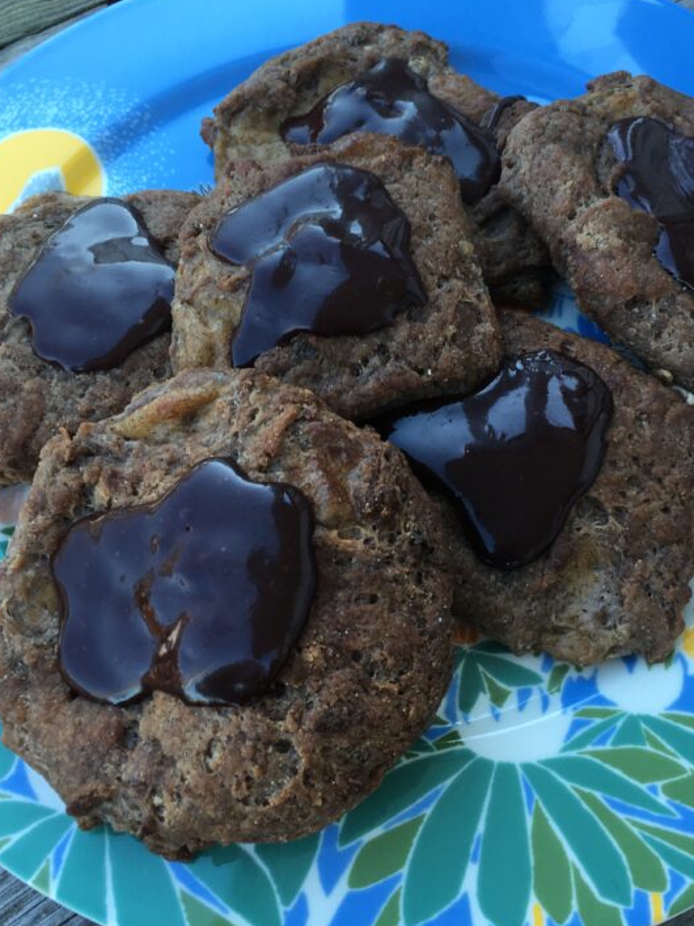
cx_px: 380
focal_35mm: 35
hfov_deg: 40.6
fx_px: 936
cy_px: 441
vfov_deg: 52.6
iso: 40
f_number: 2.2
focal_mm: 4.15
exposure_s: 1/100
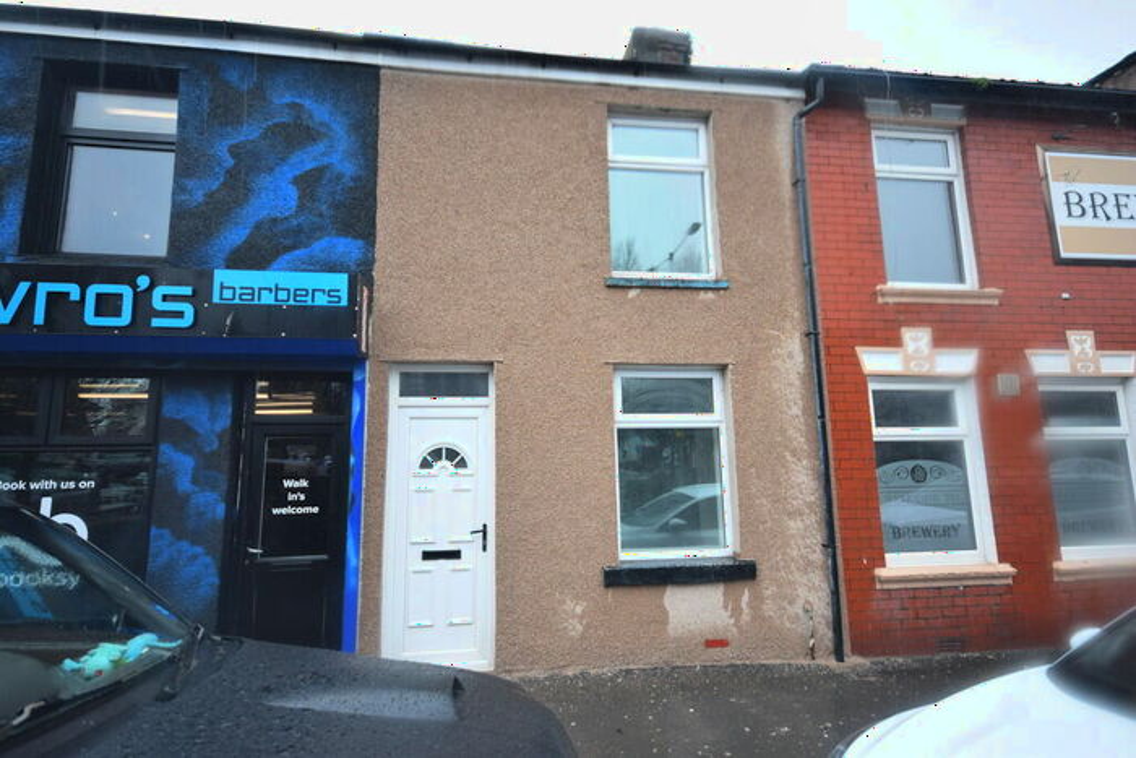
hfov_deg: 90.0
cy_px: 379
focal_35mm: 18
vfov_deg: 67.4
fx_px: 568
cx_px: 568
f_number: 4.5
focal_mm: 12
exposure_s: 1/80
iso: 400
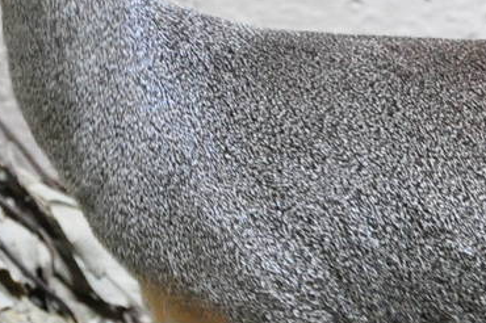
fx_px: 14448
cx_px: 506
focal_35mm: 1071
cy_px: 242
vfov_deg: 1.3
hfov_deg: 1.9
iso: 3200
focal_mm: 165
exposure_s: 1/80
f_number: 5
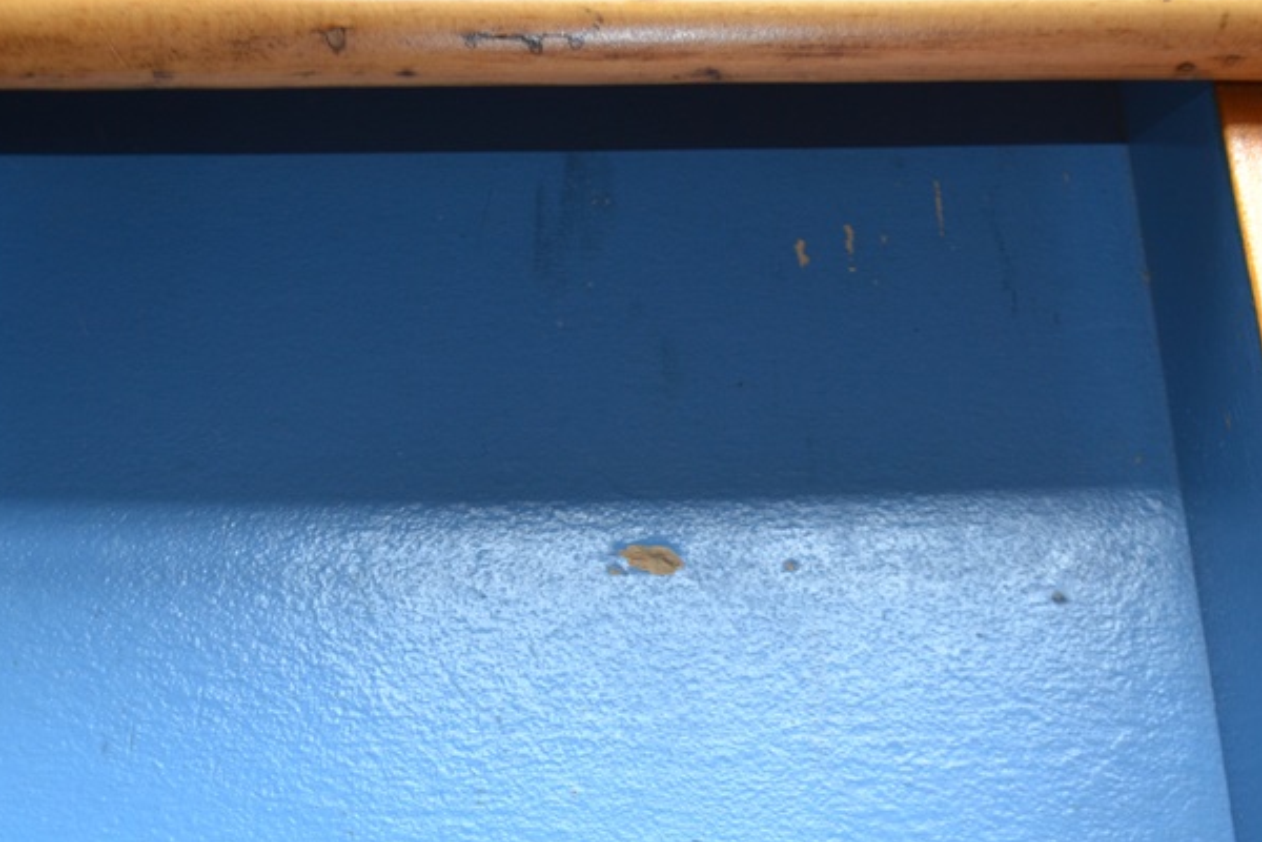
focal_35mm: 60
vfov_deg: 22.5
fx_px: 2103
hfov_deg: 33.4
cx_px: 633
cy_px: 603
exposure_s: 1/60
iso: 360
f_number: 4
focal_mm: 24
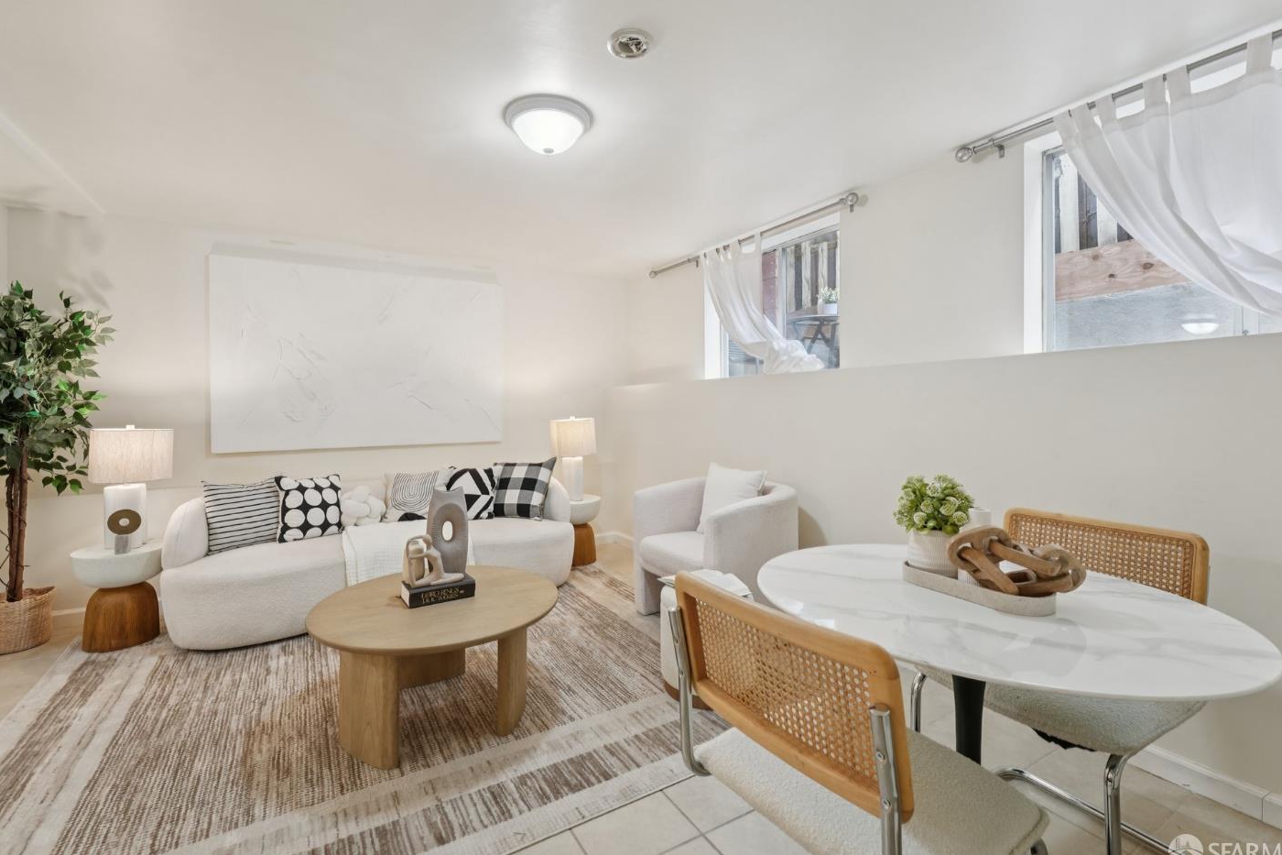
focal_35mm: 15
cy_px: 415
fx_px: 534
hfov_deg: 100.4
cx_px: 626
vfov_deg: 77.3
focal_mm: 14
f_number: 8
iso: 640
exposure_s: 1/20
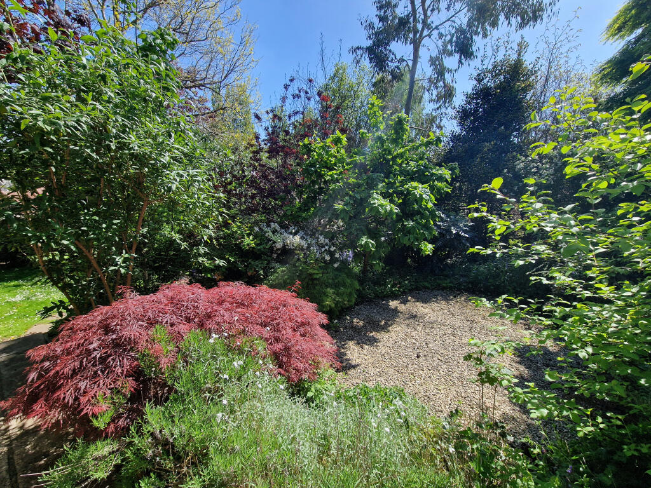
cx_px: 326
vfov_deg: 89.9
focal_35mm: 13
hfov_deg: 106.2
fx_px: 244
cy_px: 244
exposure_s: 1/1308
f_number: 2.2
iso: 50
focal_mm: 2.2
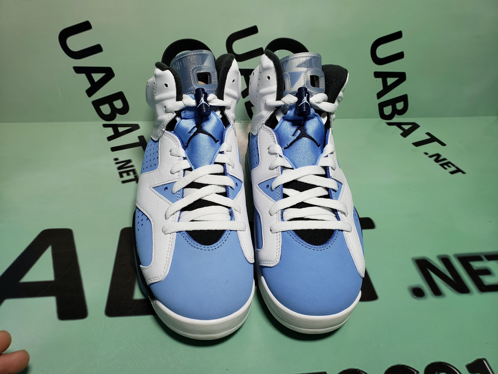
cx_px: 249
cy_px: 187
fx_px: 374
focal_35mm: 26
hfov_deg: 67.3
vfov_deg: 53.1
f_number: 2.4
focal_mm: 4.3
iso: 50
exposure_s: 1/230
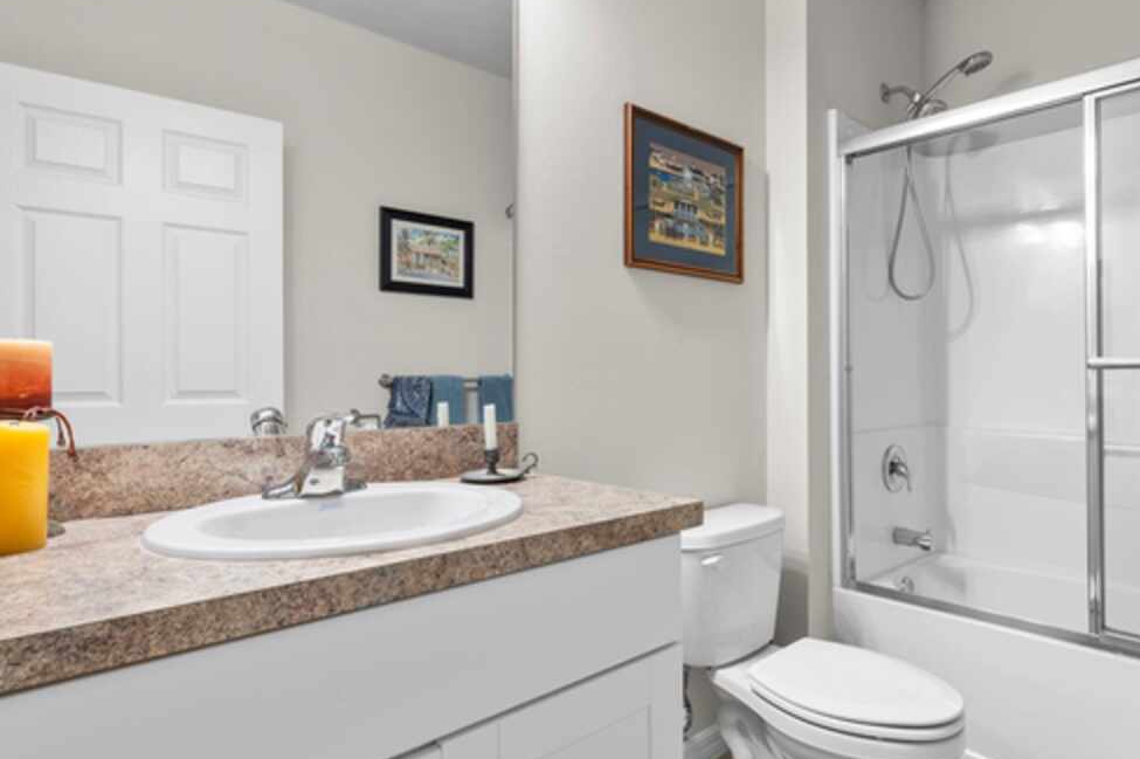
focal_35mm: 22
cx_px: 673
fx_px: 685
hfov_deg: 78.7
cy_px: 392
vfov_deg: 57.9
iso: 125
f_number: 8
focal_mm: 16.5
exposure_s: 1/2
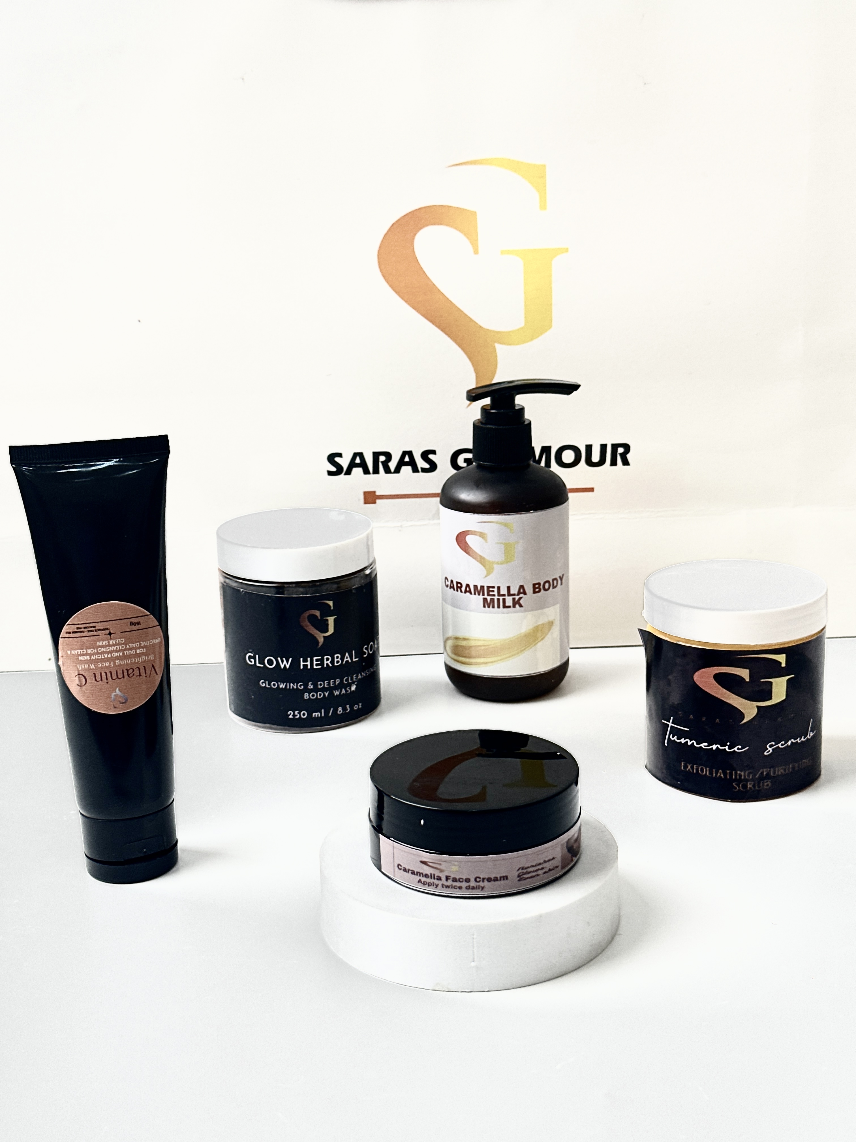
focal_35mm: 48
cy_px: 571
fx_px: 1583
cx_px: 428
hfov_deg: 30.3
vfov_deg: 39.7
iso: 64
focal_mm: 6.86
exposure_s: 1/156
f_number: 1.78
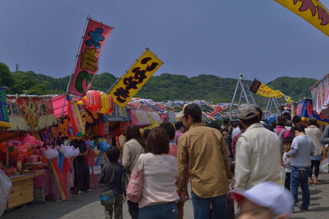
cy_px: 110
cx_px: 164
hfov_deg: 36.2
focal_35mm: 55
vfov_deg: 24.6
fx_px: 503
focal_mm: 55
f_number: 11
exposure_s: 1/20
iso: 200
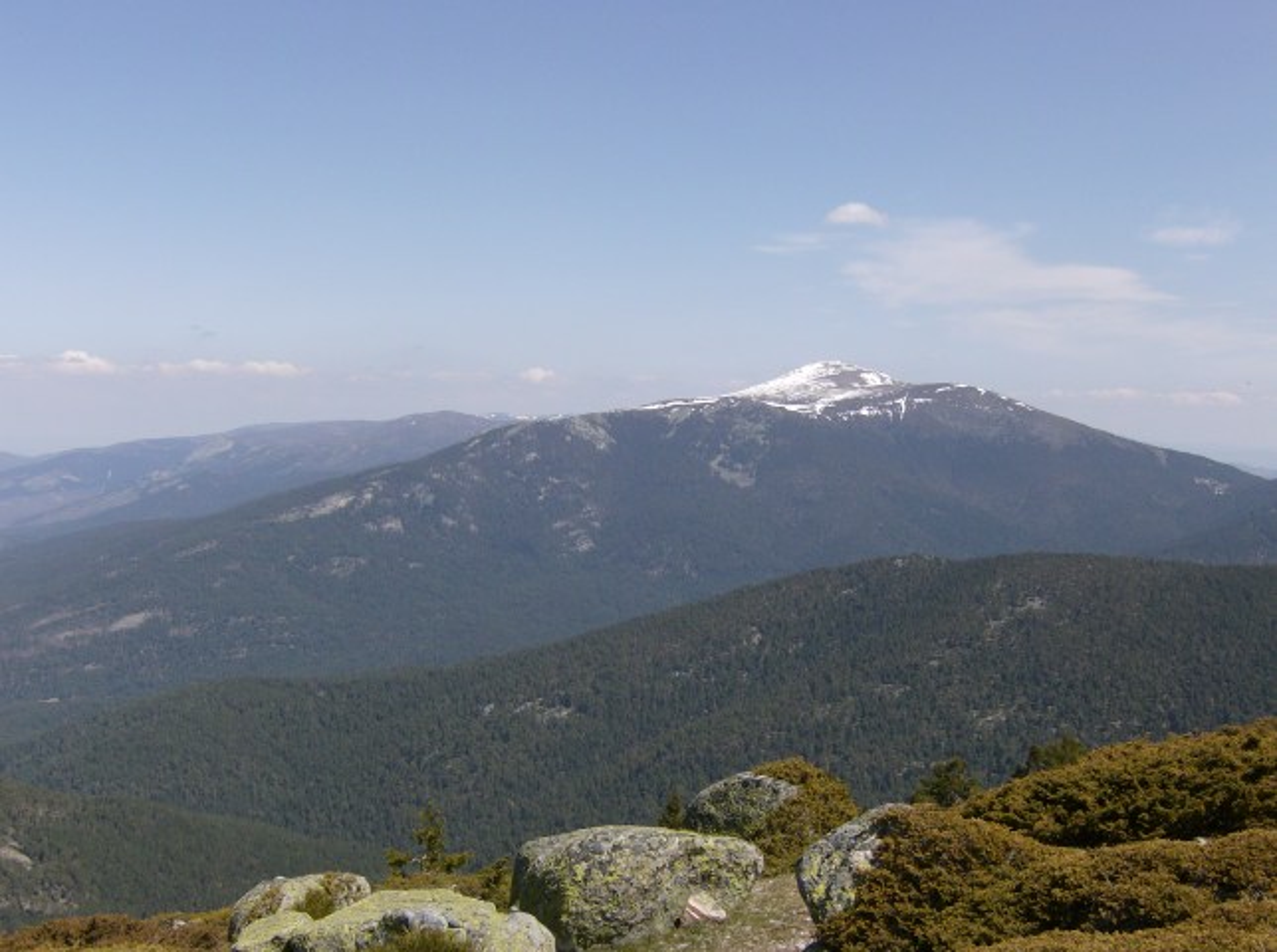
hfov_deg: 41.3
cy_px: 476
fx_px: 1693
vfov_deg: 31.4
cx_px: 638
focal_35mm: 46
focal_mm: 7.7
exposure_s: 1/803
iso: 100
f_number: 5.1
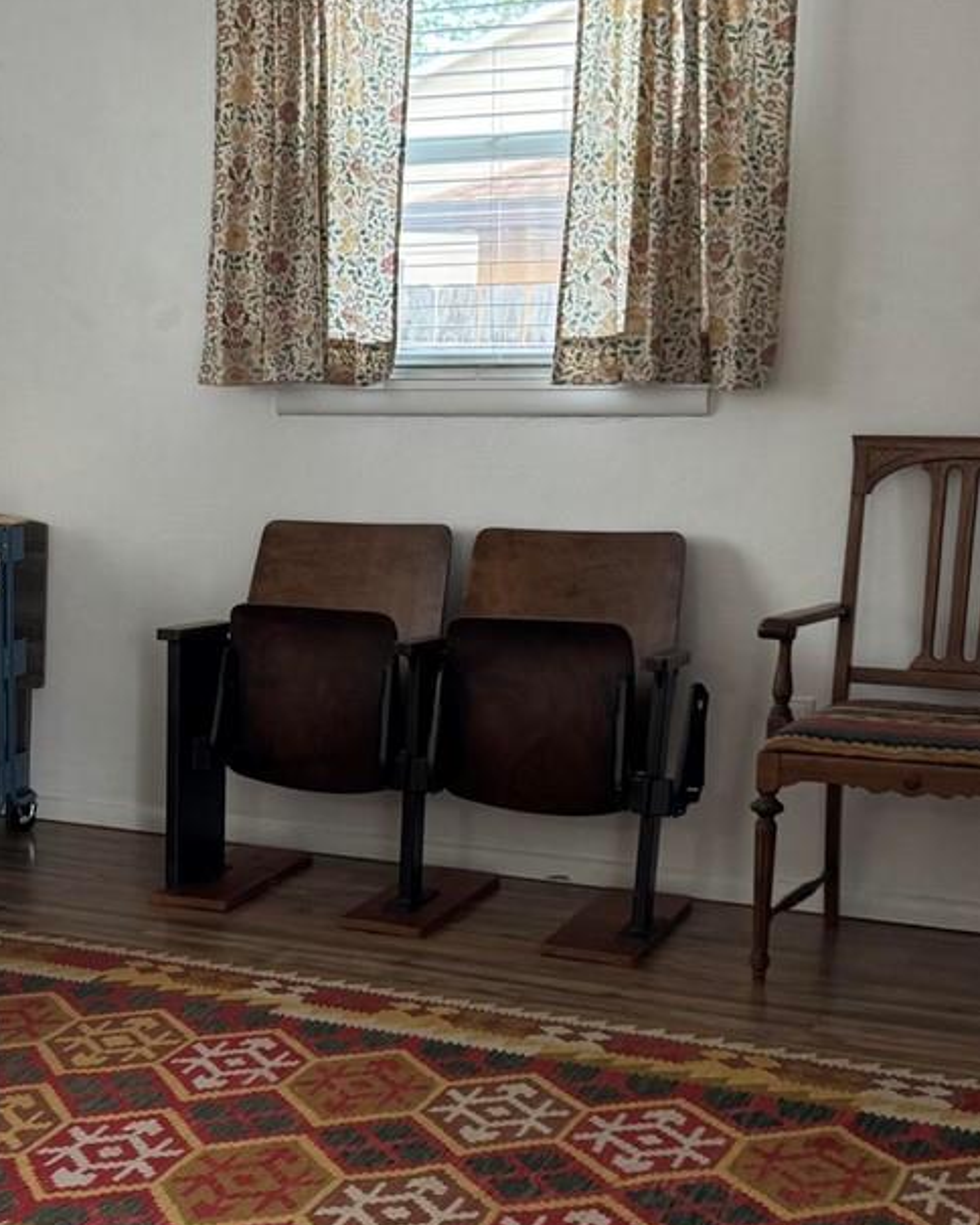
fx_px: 2248
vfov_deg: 30.4
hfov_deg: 23.4
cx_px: -43
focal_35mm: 62
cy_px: 721
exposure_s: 1/60
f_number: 1.78
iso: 160
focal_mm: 6.76
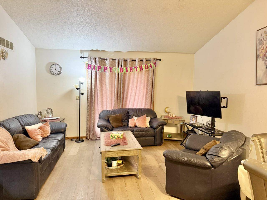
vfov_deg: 56.8
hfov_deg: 71.6
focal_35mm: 24
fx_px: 185
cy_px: 100
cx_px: 134
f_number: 1.78
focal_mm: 6.76
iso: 320
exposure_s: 1/60
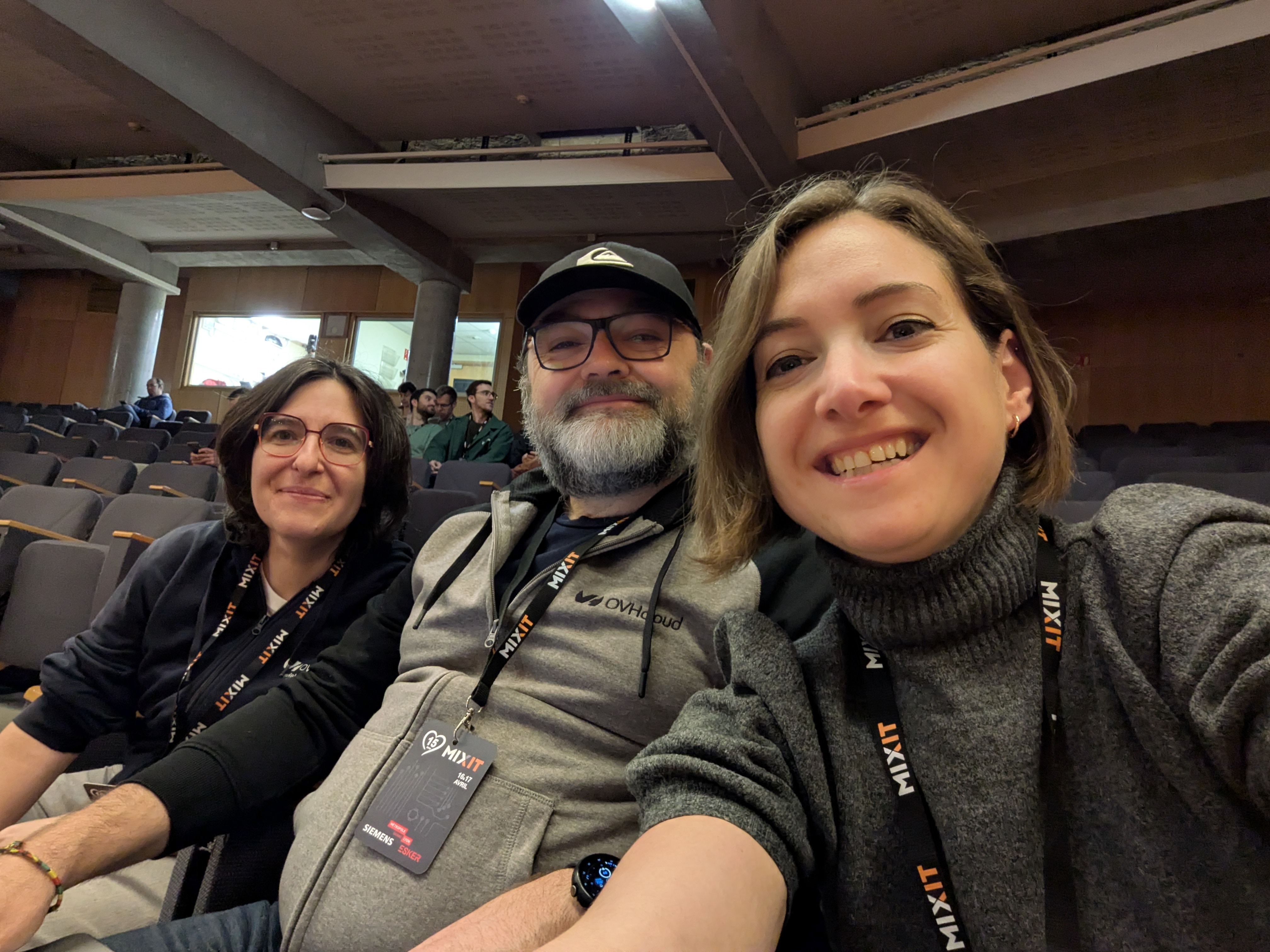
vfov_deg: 63.4
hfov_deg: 79.0
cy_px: 476
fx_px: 770
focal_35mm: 21
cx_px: 635
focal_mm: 2.74
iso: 321
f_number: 2.2
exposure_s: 1/24
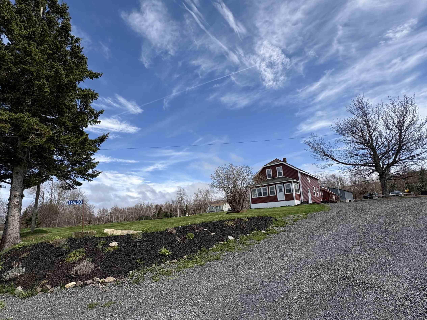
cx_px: 197
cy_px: 178
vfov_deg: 74.5
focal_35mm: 17
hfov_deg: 90.9
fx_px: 210
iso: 50
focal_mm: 2.22
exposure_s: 1/2985
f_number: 2.2
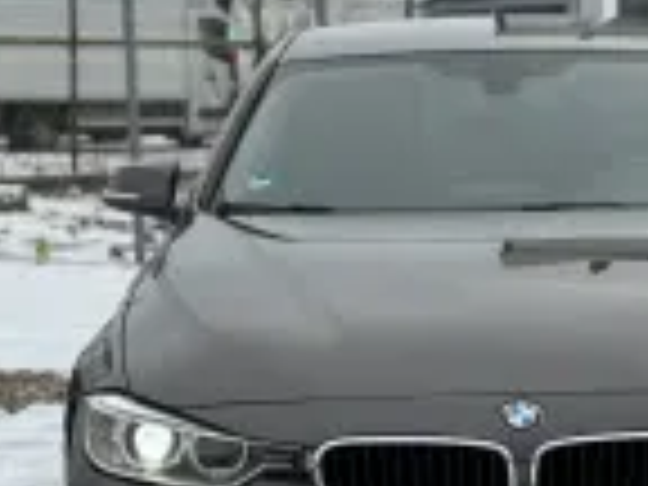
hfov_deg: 16.2
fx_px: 2246
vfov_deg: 12.3
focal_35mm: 120
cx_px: 558
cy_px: 382
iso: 80
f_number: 1.78
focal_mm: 6.76
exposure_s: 1/4878
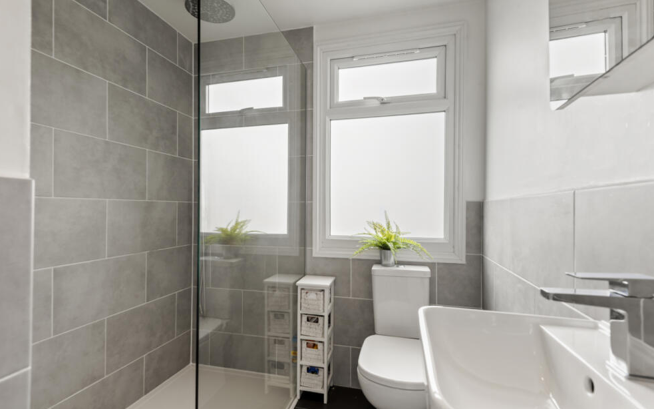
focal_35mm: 17
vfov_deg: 68.0
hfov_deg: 94.3
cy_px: 201
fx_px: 303
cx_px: 315
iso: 100
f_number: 10
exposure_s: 1/8
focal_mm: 16
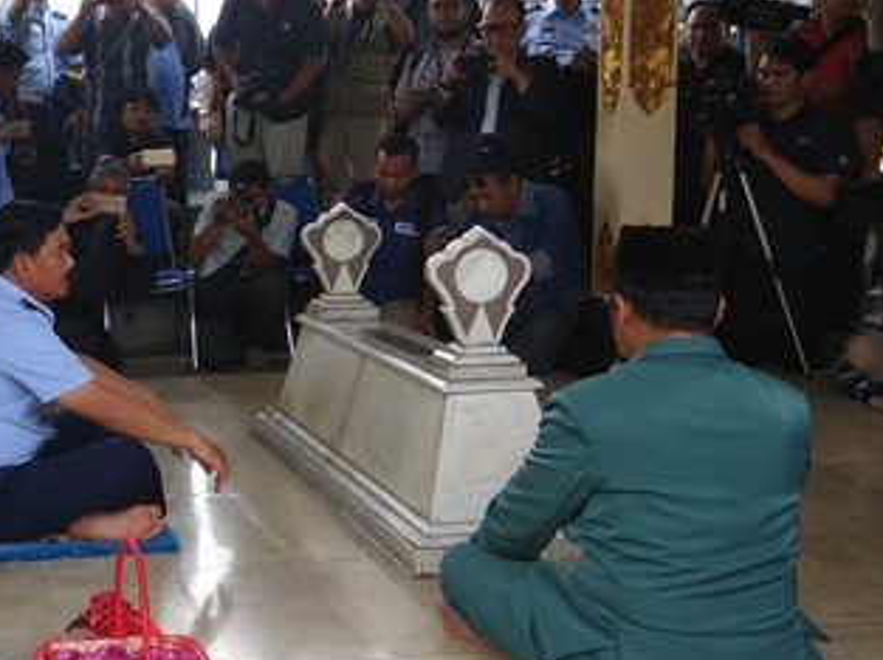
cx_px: 59
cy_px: 245
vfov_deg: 33.4
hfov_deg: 40.0
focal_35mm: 43
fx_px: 1096
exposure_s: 1/172
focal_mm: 3.57
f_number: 2
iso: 100
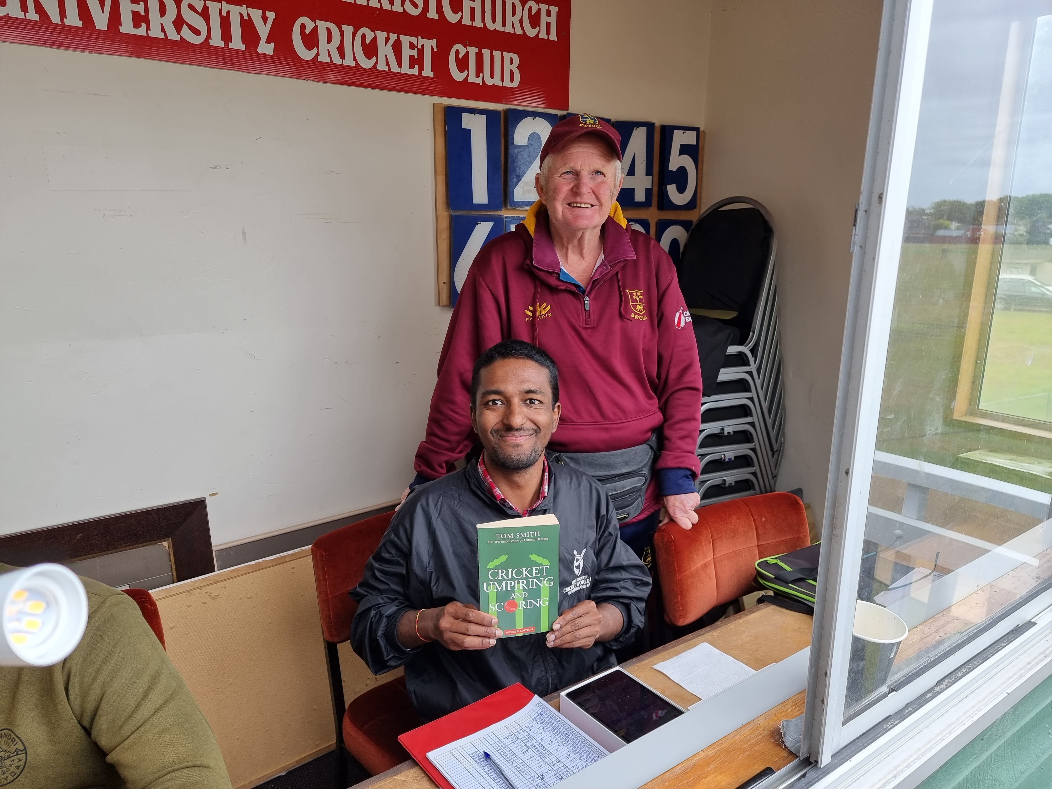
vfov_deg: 56.8
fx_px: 729
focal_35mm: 24
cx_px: 526
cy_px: 394
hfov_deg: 71.6
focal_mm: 6.7
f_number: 1.8
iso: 50
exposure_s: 1/127
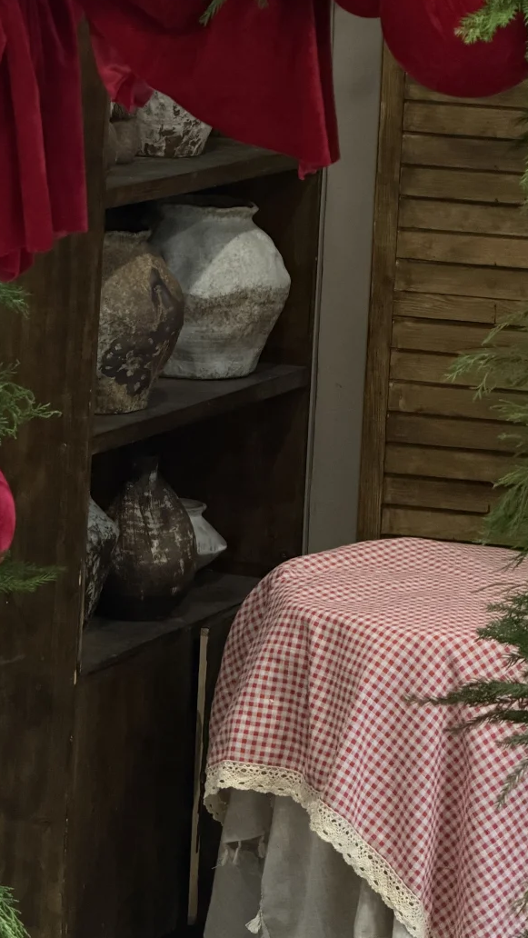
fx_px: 3781
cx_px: 163
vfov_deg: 14.1
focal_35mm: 152
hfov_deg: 8.0
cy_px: 306
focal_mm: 16.89
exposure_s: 1/50
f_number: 2.8
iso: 640
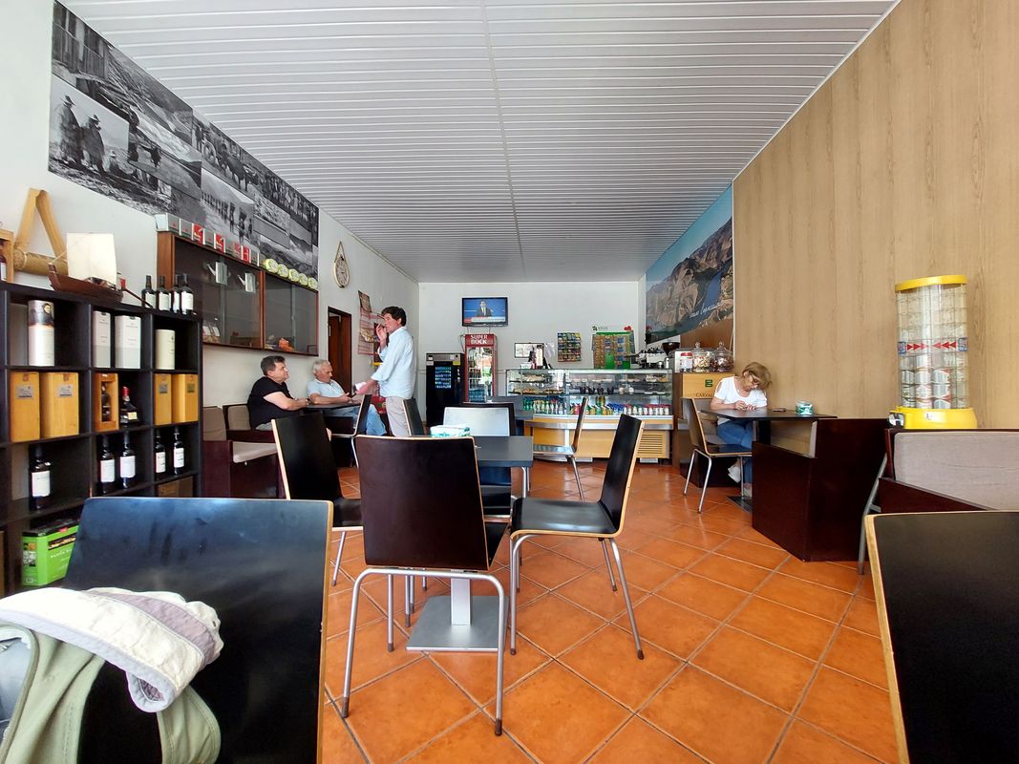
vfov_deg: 89.9
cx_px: 510
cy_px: 382
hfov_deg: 106.2
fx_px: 383
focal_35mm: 13
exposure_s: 1/50
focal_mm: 1.74
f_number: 2.2
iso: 100
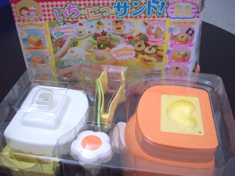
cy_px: 88
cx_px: 118
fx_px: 251
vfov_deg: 38.7
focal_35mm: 37
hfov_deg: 50.1
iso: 163
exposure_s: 1/8
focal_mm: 6.2
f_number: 2.8
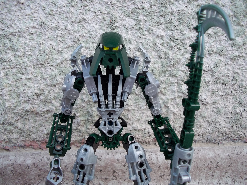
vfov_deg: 44.2
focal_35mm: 32
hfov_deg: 56.8
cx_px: 124
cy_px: 92
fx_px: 228
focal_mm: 5.7
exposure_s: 1/80
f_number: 2.9
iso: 80
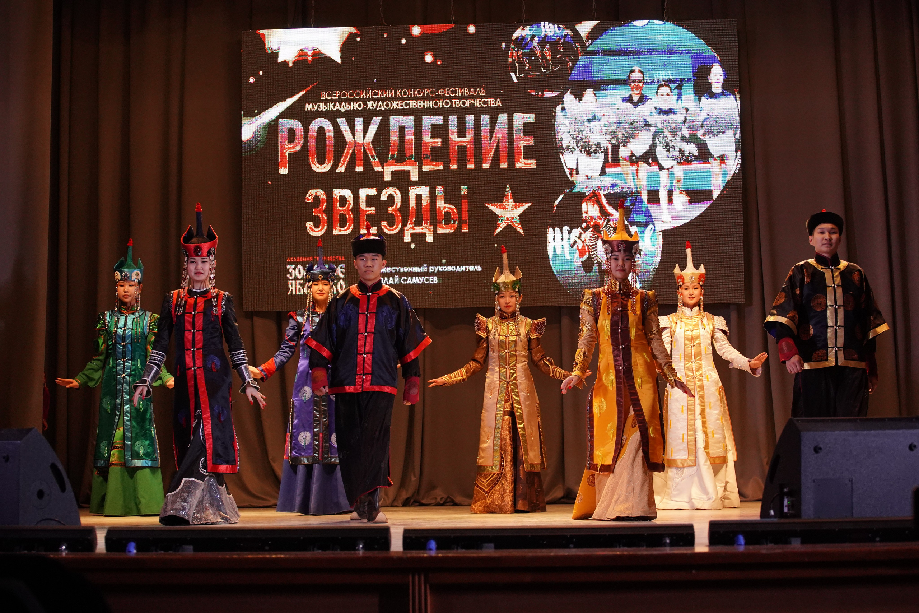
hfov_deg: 28.8
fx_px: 1787
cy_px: 306
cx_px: 460
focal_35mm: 70
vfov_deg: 19.5
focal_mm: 70
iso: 3200
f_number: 4
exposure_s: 1/640
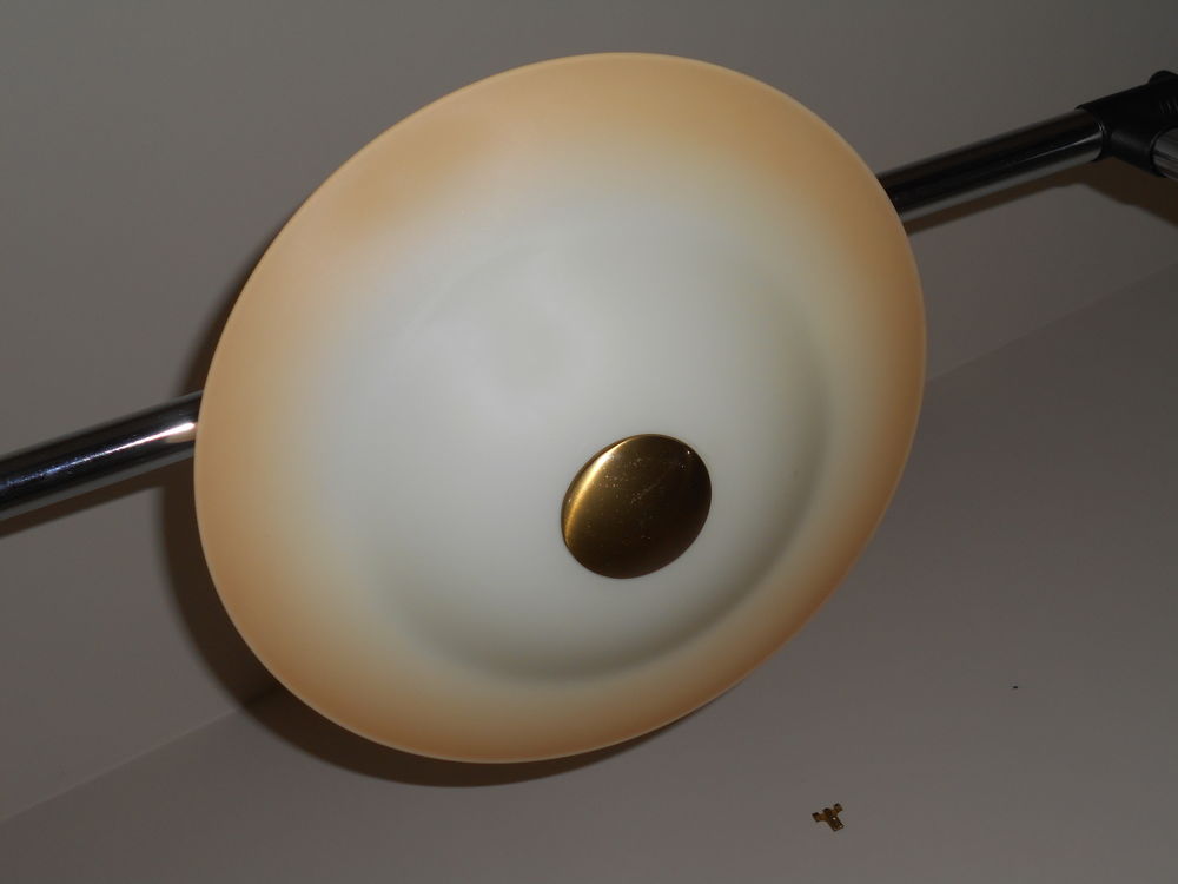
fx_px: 1702
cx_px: 589
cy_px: 442
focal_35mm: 50
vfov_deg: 29.1
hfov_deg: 38.2
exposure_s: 1/60
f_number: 4.5
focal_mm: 8.8
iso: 80
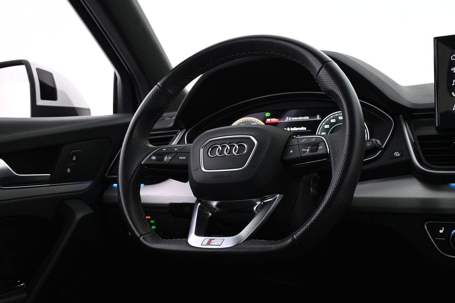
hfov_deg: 43.6
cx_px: 228
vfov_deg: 29.9
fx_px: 569
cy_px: 152
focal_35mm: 45
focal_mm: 30
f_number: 4.8
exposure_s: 1/30
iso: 1600
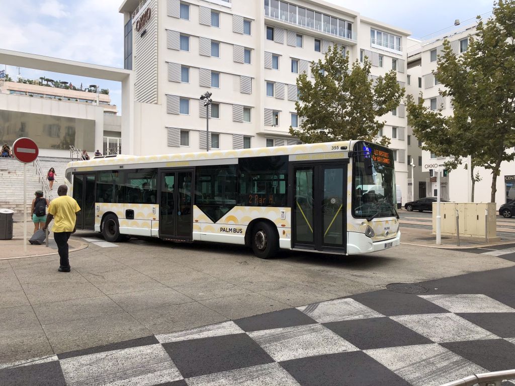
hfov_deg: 63.4
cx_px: 258
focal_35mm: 28
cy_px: 193
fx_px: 417
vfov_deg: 49.7
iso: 20
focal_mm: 4
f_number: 1.8
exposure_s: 1/1230
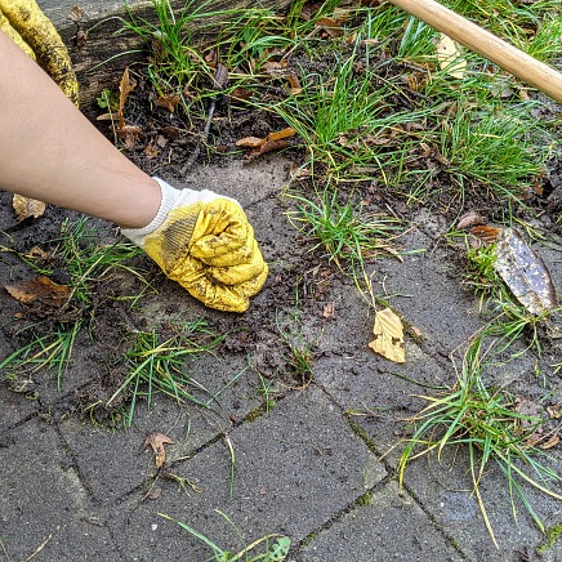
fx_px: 588
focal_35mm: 32
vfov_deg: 51.1
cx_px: 239
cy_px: 280
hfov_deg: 50.9
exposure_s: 1/108
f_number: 1.8
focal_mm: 4.44
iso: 52
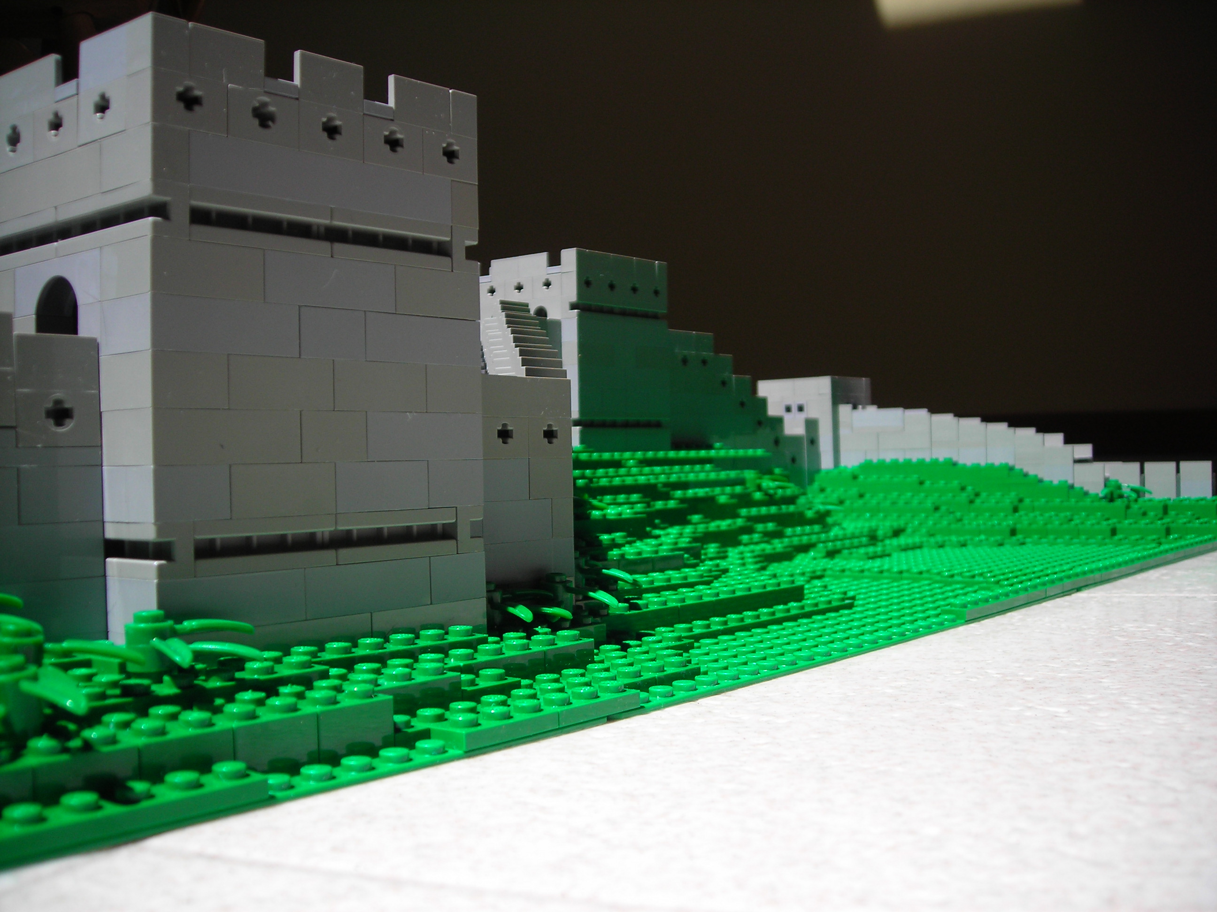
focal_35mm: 38
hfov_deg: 49.0
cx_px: 608
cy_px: 456
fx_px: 1336
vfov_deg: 37.7
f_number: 3.2
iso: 50
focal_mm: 6.3
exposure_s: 1/226
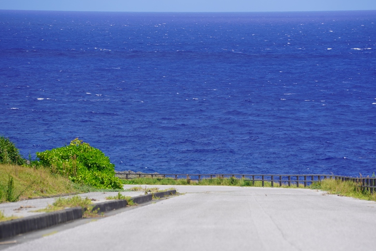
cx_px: 218
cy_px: 131
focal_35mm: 257
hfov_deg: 8.0
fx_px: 2685
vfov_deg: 5.4
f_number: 8
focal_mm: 201
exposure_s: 1/320
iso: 100
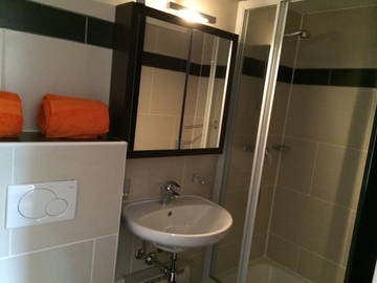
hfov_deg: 60.0
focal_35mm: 30
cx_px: 188
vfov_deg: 46.8
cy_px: 142
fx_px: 327
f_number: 2.2
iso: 500
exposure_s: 1/15
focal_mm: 4.12
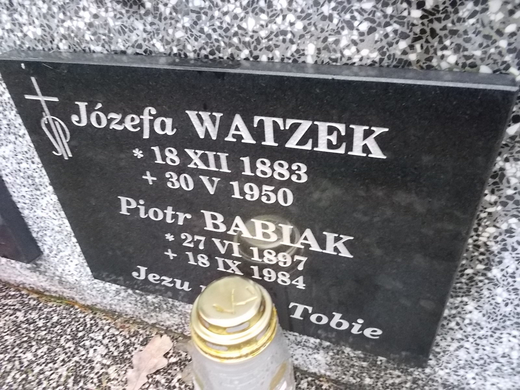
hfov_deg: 67.3
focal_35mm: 26
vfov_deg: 53.1
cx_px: 260
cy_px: 195
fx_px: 391
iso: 400
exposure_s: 1/60
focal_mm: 4.6
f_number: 3.2
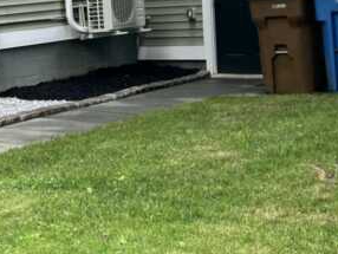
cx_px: -100
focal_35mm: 93
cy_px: 65
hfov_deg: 19.4
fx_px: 909
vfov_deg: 15.8
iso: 32
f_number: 1.5
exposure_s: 1/132
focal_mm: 5.7
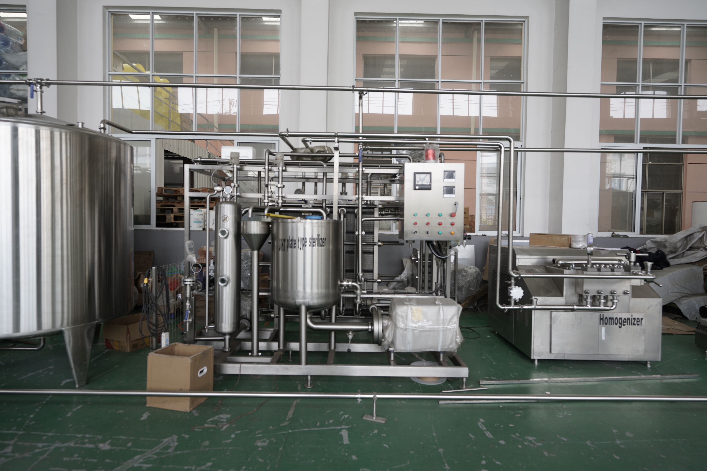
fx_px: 393
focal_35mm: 20
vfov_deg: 61.9
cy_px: 236
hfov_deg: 84.0
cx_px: 354
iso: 250
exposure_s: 1/100
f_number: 4
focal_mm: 20
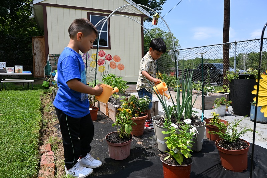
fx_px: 178
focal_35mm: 24
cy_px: 89
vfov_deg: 53.1
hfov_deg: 73.8
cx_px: 134
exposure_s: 1/320
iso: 100
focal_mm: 16
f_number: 6.3
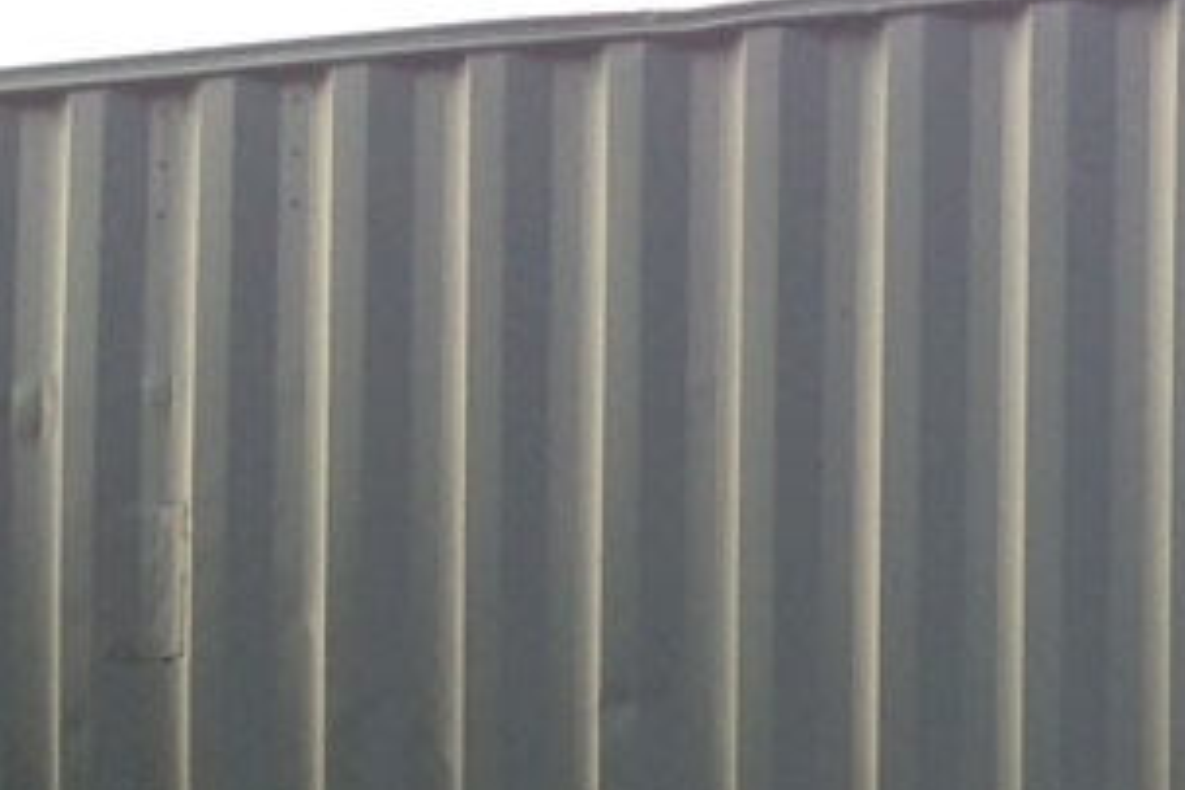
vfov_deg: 6.7
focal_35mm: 185
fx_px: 6089
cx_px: 2468
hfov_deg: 10.2
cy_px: 2331
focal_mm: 4.12
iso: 50
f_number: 2.4
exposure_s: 1/181
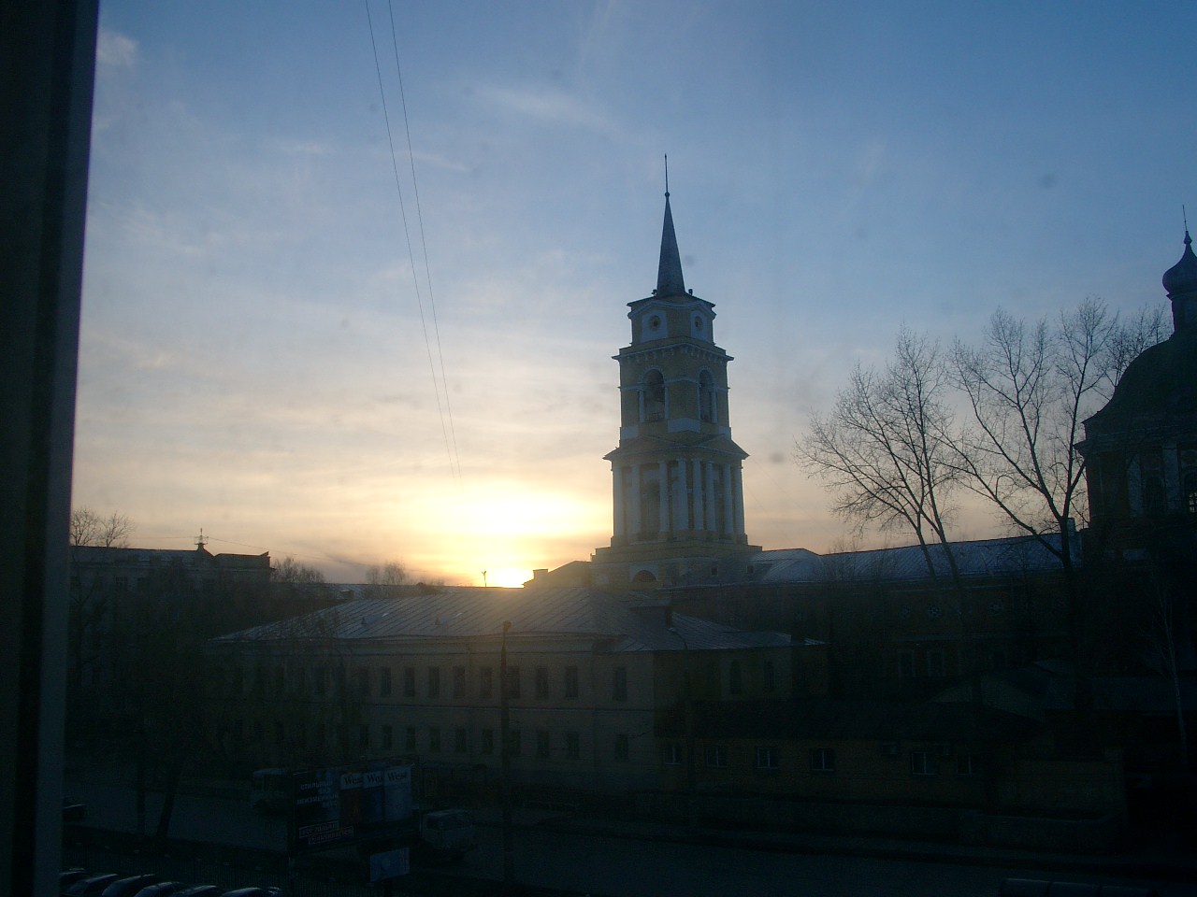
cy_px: 448
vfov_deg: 41.8
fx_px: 1176
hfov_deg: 54.0
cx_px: 598
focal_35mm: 34
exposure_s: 1/185
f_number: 4
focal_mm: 7.13
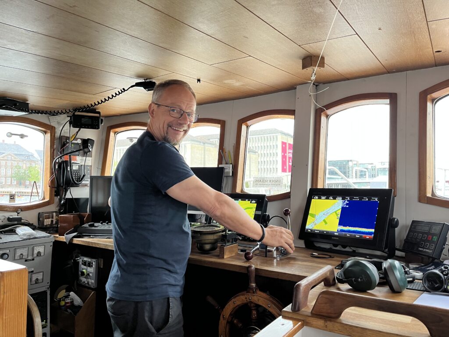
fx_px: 337
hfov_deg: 67.3
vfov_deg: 53.1
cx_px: 224
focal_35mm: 26
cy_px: 168
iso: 125
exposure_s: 1/60
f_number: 1.6
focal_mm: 5.1
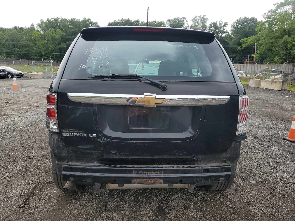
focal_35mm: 26
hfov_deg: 67.3
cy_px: 110
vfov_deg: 53.1
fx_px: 222
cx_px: 148
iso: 50
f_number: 1.5
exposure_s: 1/833
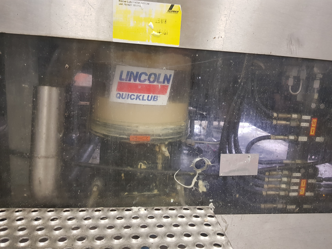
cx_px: 166
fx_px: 249
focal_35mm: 26
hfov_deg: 67.3
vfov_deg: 53.1
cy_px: 124
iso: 250
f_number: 1.7
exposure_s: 1/20
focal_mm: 4.3
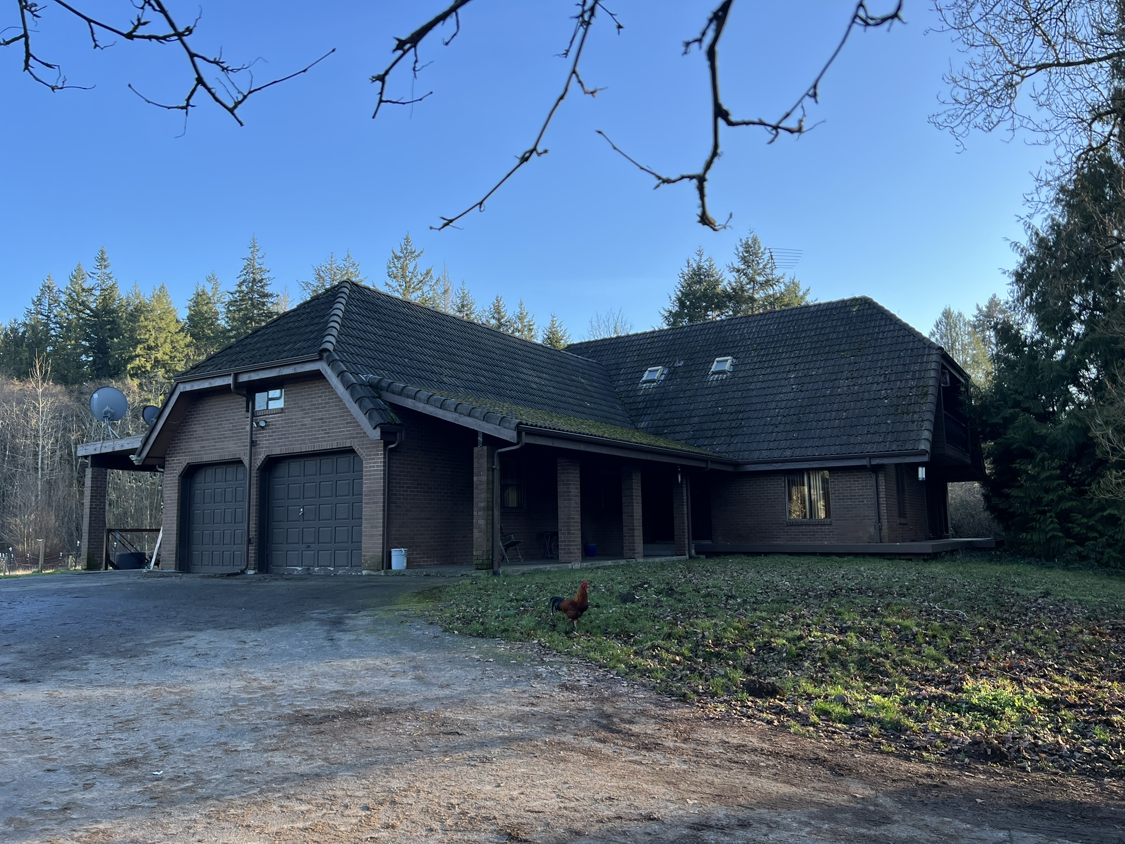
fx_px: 845
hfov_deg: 67.3
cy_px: 422
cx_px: 562
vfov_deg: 53.1
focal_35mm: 26
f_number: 1.5
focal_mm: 5.7
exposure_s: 1/1079
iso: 50
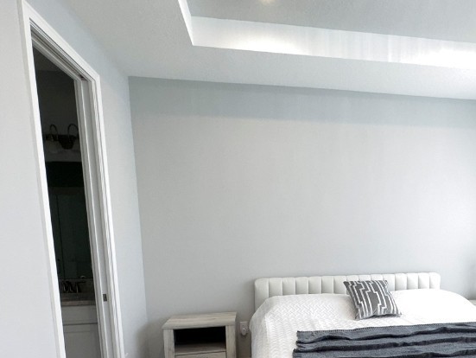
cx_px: 325
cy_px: 277
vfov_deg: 50.5
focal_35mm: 26
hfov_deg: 65.1
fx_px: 358
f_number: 2.2
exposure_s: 1/120
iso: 125
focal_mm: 2.22
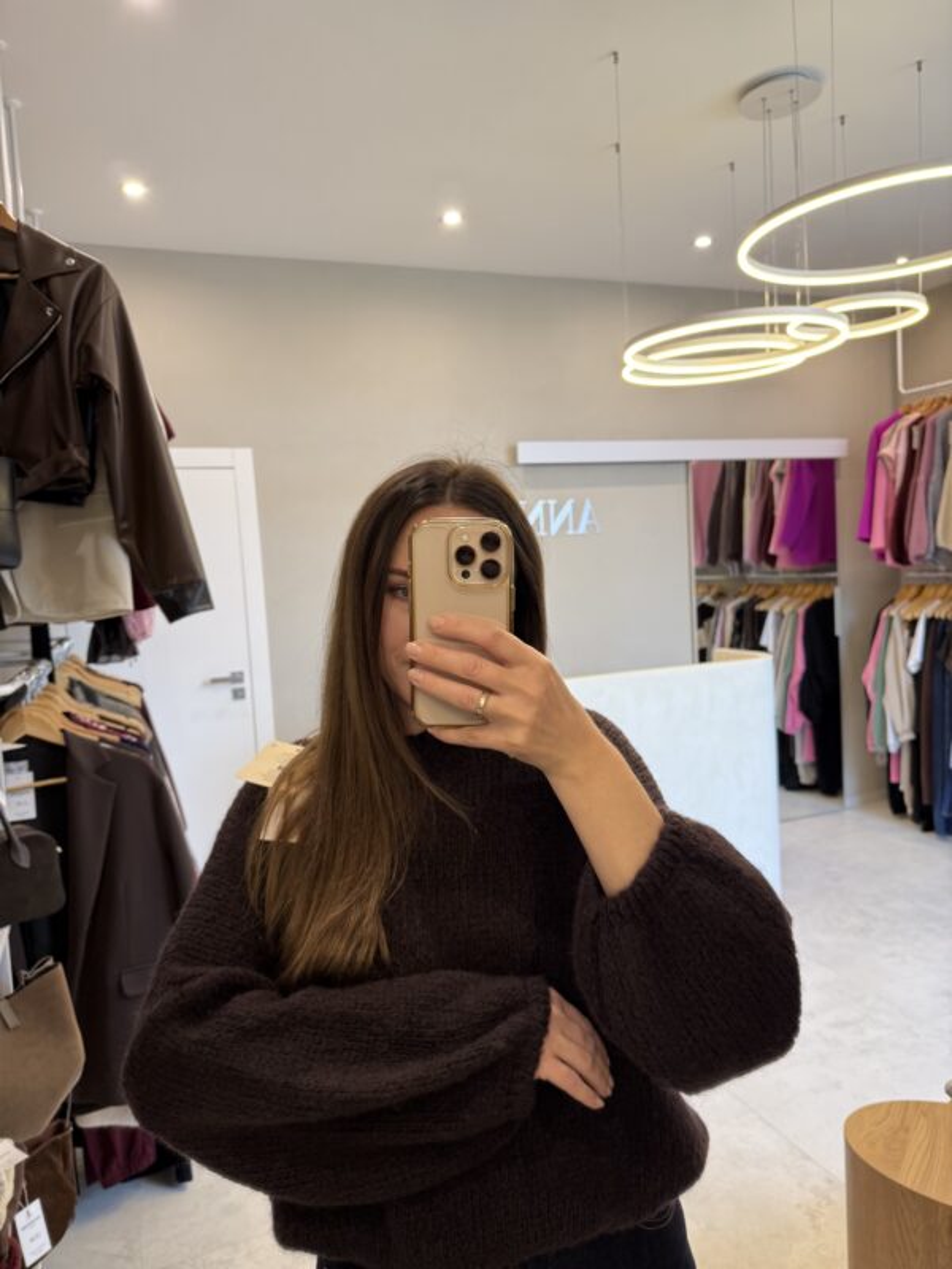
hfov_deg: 56.8
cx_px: 476
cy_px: 634
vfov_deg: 71.6
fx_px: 880
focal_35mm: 24
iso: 160
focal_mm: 6.76
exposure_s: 1/100
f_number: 1.78
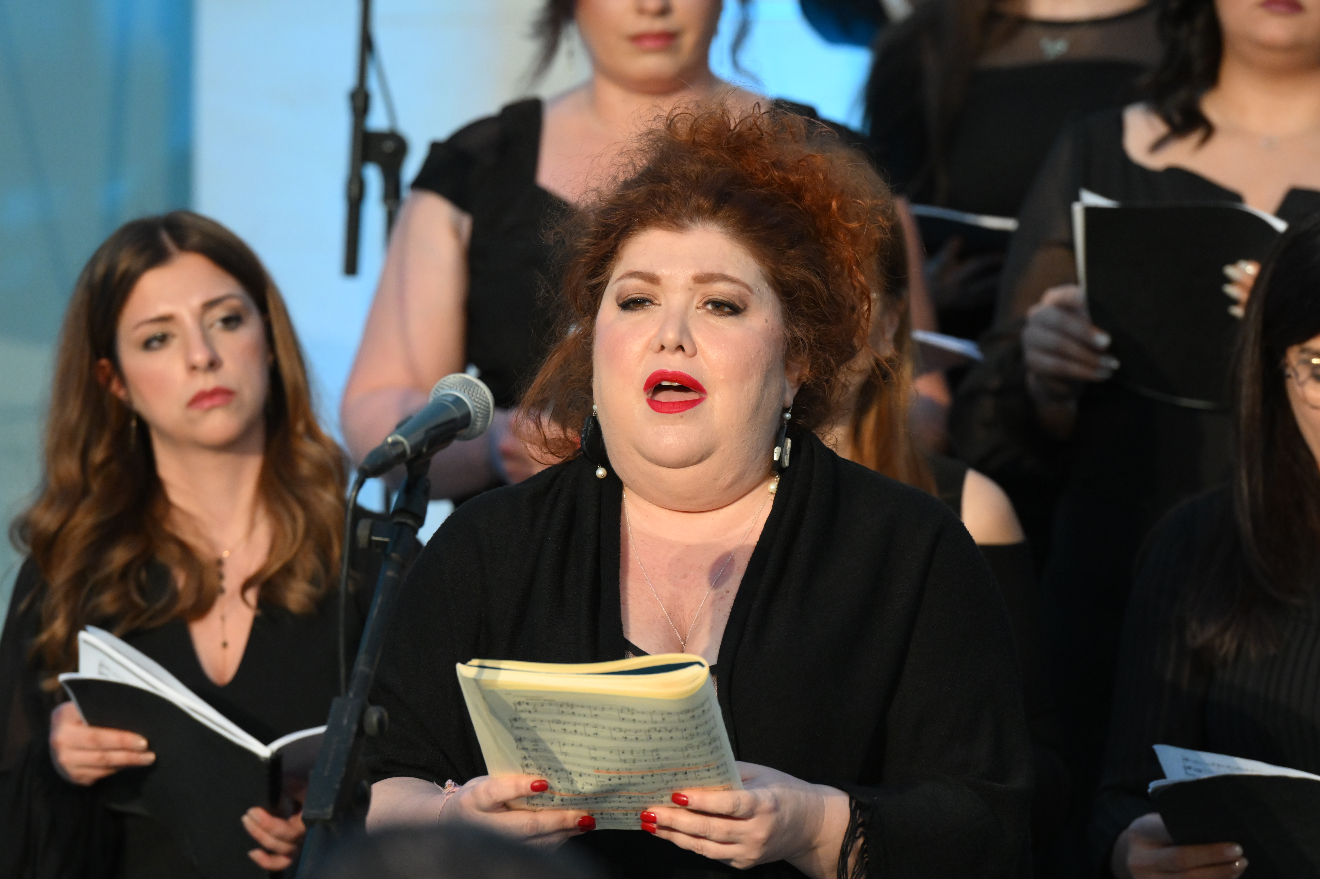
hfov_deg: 6.9
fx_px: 10997
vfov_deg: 4.6
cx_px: 660
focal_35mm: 300
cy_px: 440
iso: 2500
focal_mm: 200
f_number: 4.5
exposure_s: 1/200
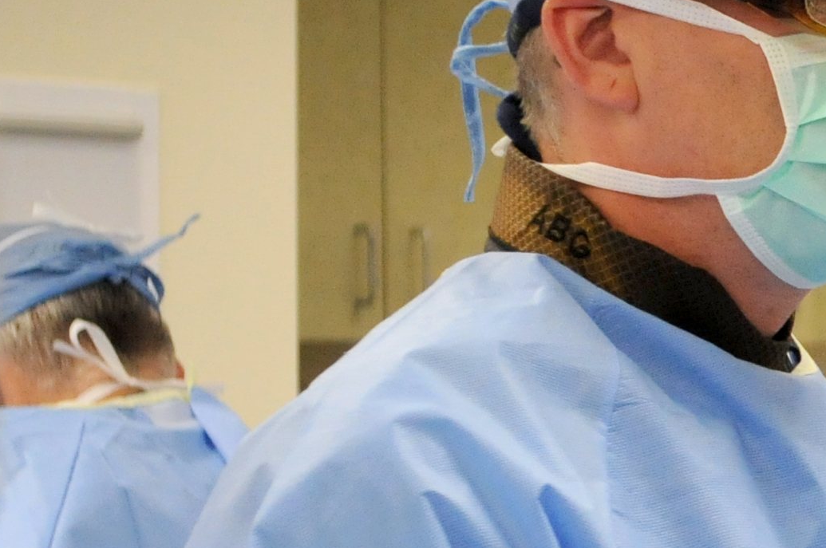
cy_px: 776
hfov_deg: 11.1
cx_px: 1421
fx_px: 3987
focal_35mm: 174
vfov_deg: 7.7
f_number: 3.2
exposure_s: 1/400
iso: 1000
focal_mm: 28
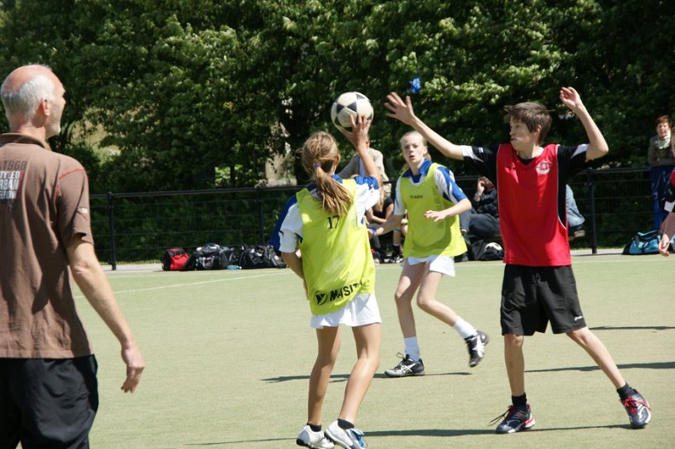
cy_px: 224
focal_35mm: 165
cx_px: 338
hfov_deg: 12.5
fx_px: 3092
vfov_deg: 8.3
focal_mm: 110
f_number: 8
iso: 200
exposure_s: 1/400
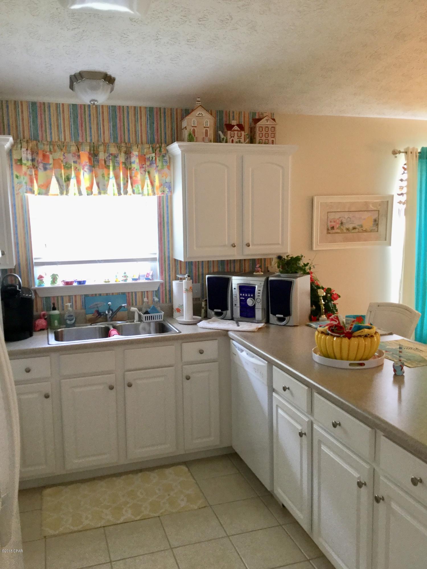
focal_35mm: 31
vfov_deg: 58.4
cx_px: 214
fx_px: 510
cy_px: 284
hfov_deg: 45.4
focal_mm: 3.3
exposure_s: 1/30
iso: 64
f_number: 2.4
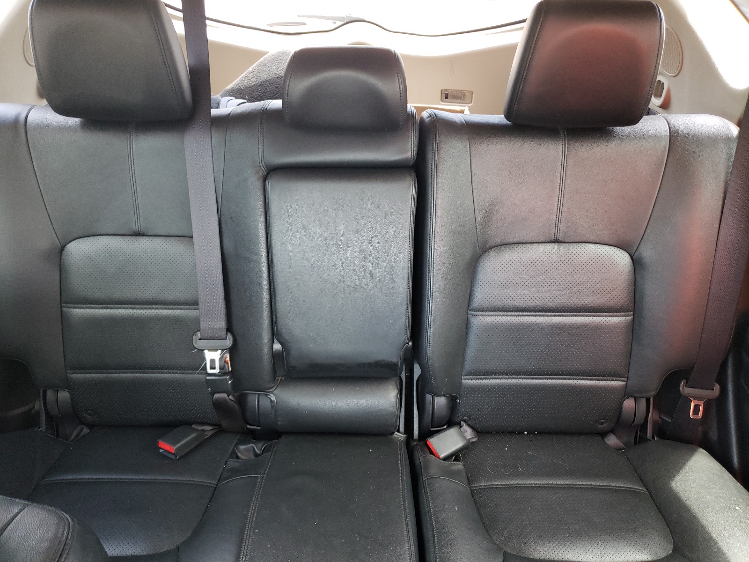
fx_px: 563
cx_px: 374
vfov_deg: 53.1
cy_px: 281
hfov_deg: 67.3
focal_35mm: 26
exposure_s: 1/60.2
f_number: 1.5
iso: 142
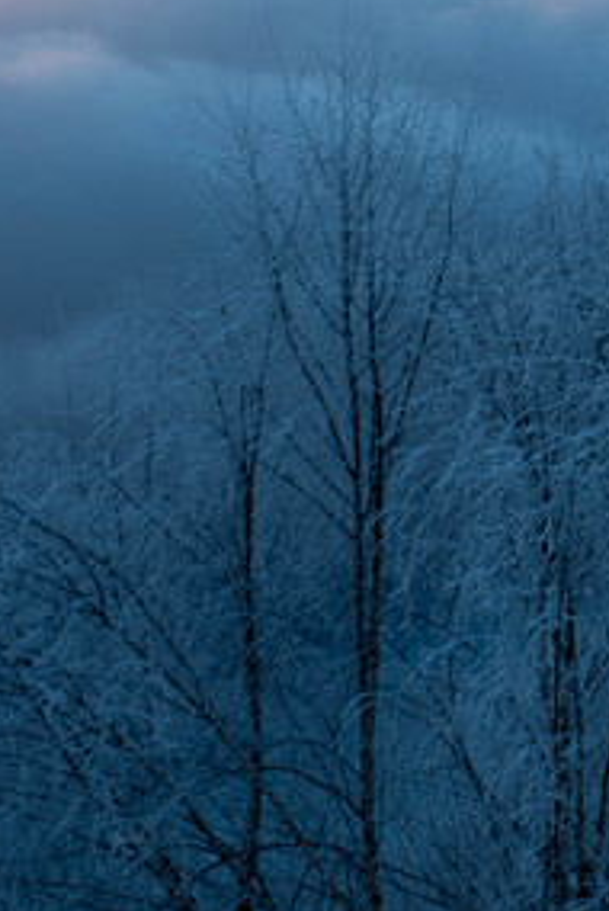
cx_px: 1269
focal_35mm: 295
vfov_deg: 6.9
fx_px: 7467
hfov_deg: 4.6
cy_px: -334
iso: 100
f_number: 4.5
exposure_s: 1/320
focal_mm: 70
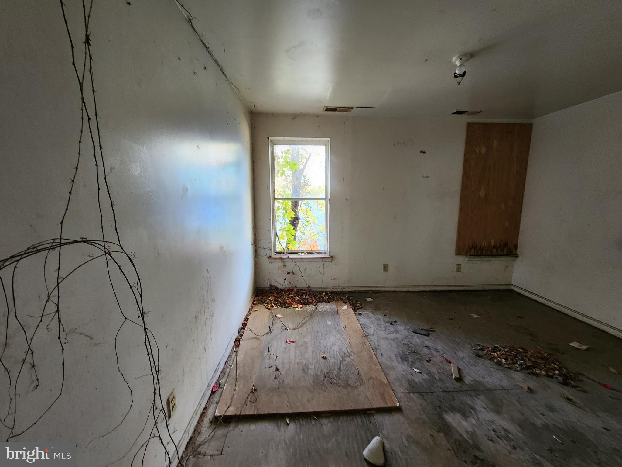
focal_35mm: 13
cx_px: 311
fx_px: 234
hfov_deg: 106.2
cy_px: 234
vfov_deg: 89.9
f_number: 2.2
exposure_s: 1/30
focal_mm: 2.2
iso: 320
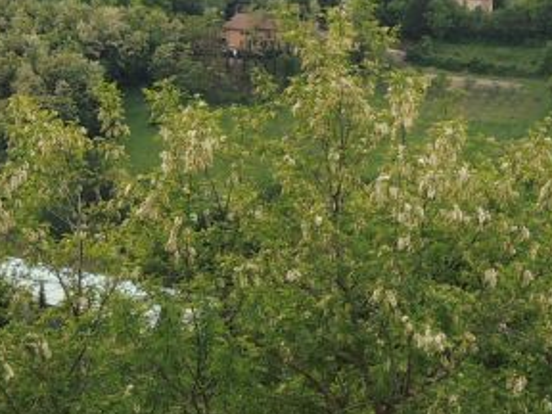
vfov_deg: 10.3
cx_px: -176
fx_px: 2264
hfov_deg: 13.4
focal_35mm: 142
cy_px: -65
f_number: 3.3
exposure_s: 1/640
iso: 100
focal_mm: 7.2
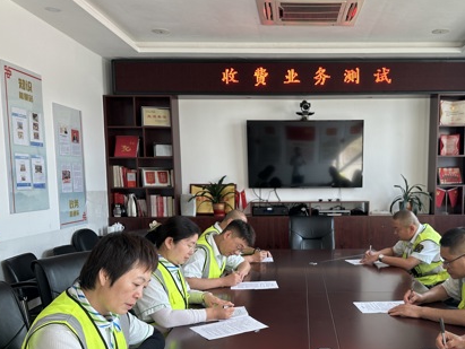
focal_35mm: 35
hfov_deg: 51.7
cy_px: 229
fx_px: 471
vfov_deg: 40.3
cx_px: 304
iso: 100
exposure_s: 1/114
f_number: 1.78
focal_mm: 6.86
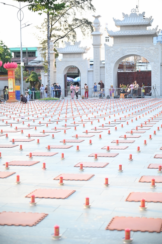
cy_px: 122
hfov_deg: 17.5
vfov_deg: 26.0
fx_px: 527
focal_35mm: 78
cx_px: 81
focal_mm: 78
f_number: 4
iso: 1000
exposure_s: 1/400
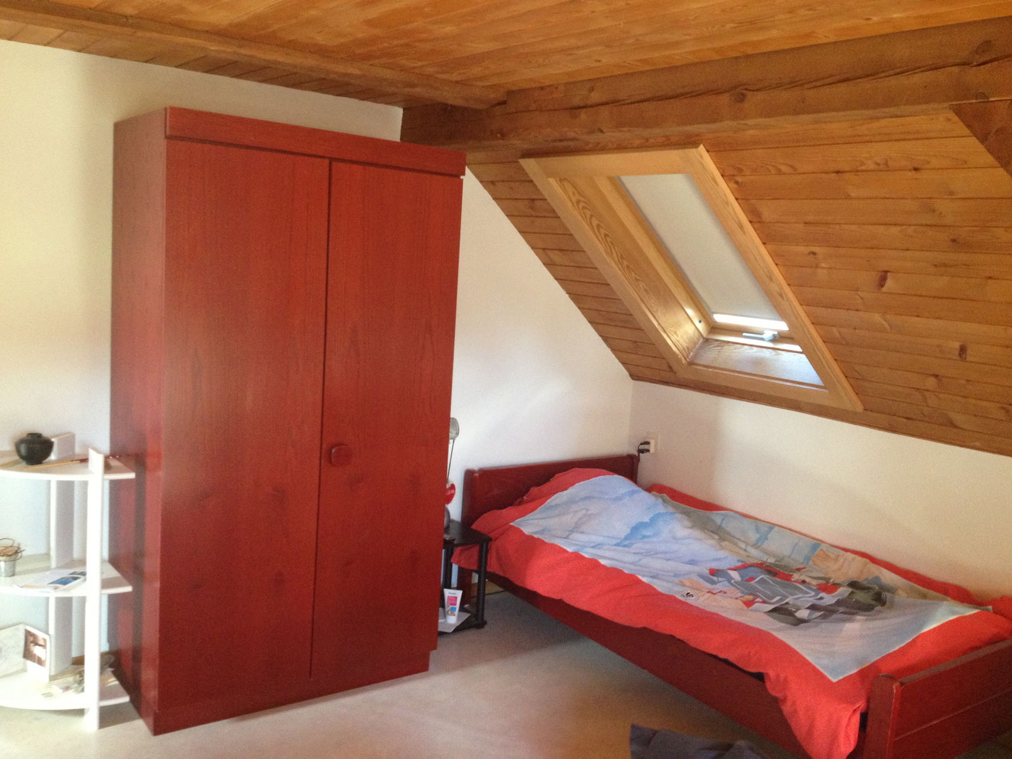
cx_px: 506
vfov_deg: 40.7
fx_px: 1023
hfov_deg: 52.6
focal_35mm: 35
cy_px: 380
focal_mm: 4.28
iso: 250
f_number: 2.4
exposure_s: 1/20
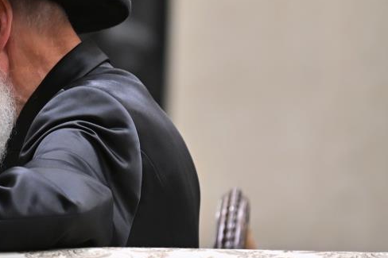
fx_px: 6787
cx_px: 20
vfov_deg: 2.2
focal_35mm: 630
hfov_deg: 3.3
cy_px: 76
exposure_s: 1/320
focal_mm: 200
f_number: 2.8
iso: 320
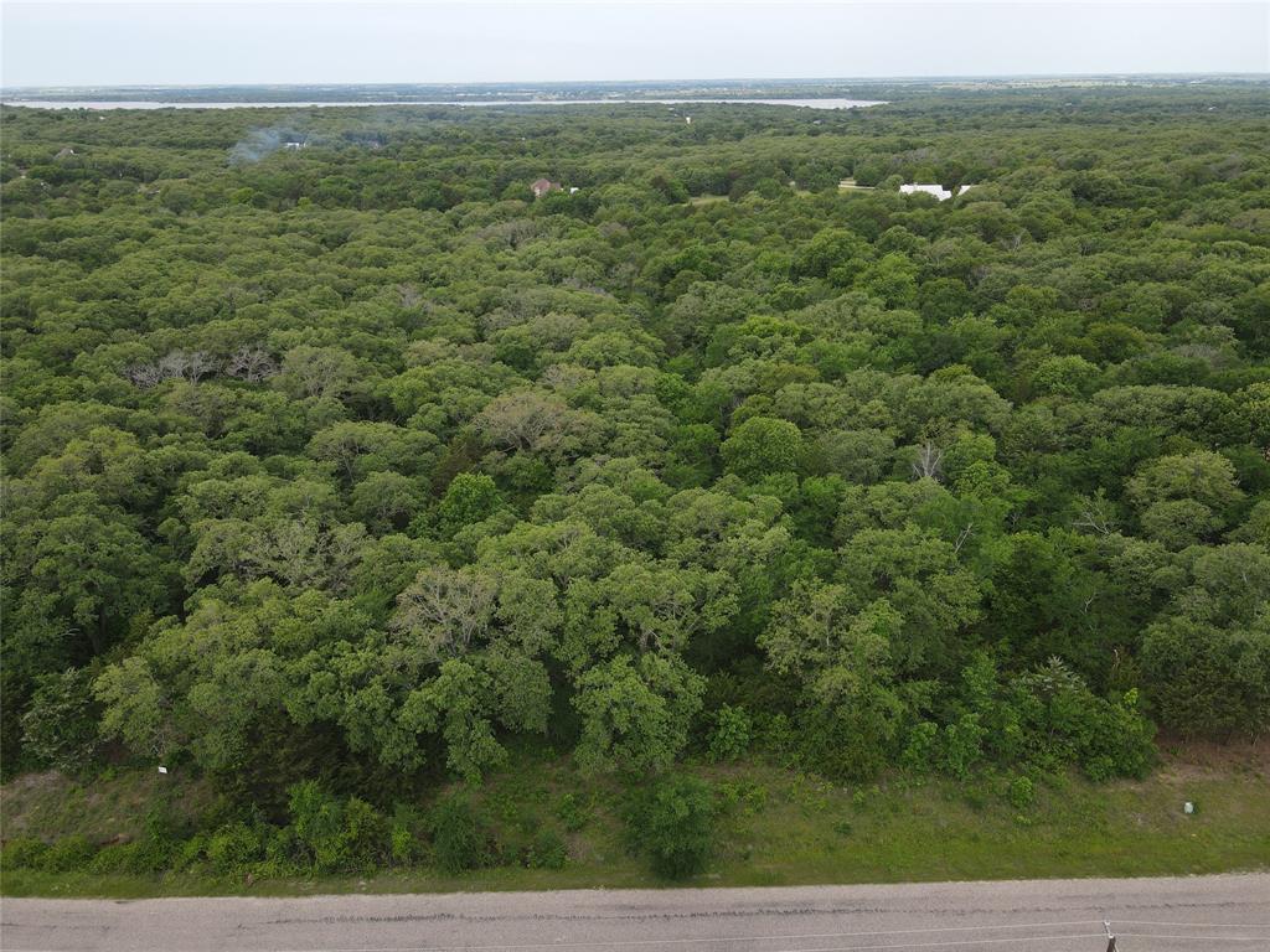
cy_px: 476
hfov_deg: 71.6
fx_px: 881
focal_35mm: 24
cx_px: 635
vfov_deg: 56.8
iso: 100
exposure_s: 1/320
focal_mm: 4.5
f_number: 2.8
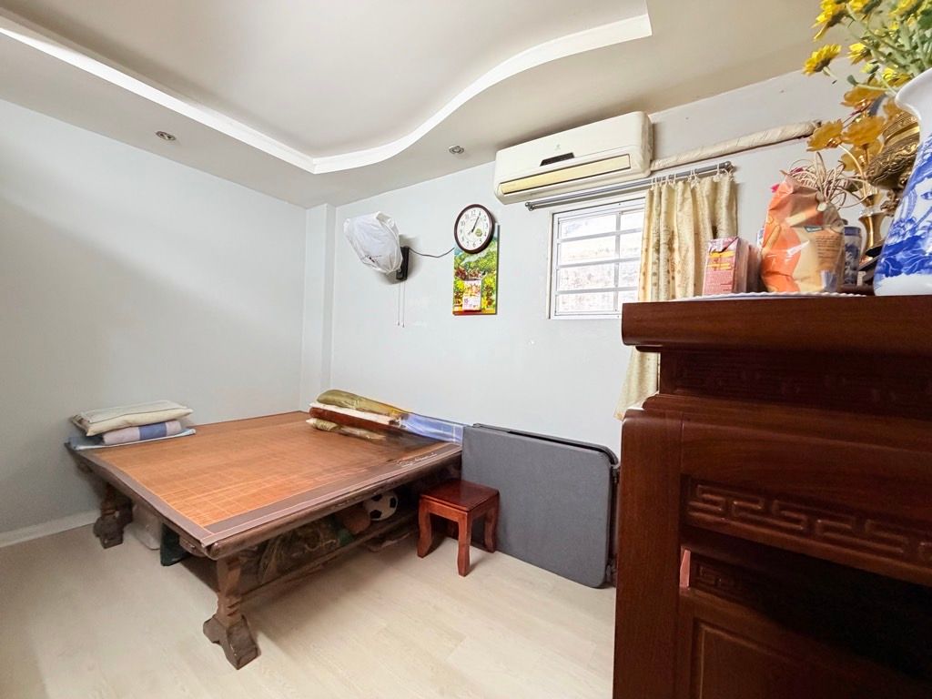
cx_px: 466
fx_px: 377
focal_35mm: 14
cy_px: 350
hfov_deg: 102.1
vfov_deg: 85.7
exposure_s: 1/74
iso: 320
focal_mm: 2.22
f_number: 2.2
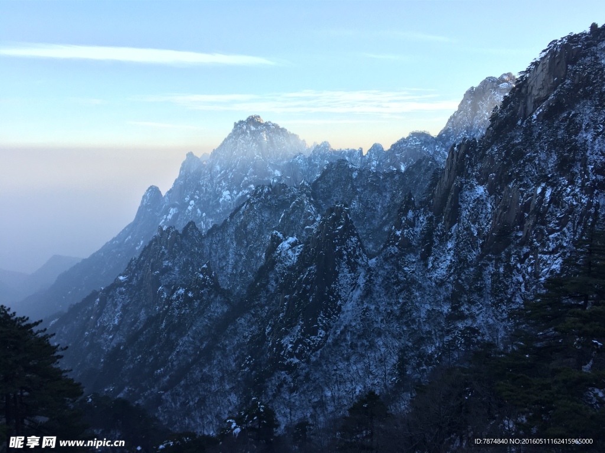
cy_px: 226
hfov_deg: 61.7
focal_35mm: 29
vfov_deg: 48.2
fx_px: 507
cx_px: 302
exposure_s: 1/363
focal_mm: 4.15
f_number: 2.2
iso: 32
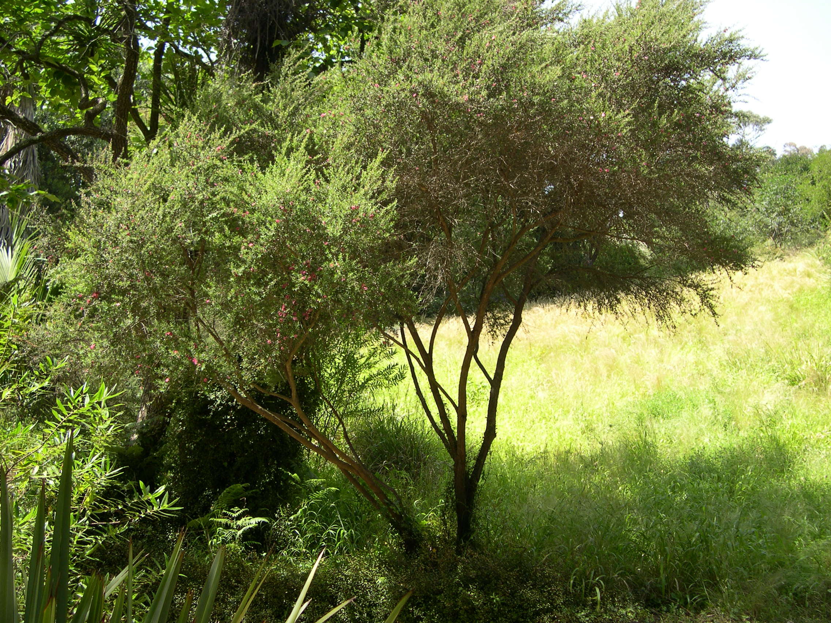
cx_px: 416
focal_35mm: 38
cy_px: 312
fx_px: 912
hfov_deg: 49.0
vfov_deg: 37.7
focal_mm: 8
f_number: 2.8
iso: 100
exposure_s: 1/340
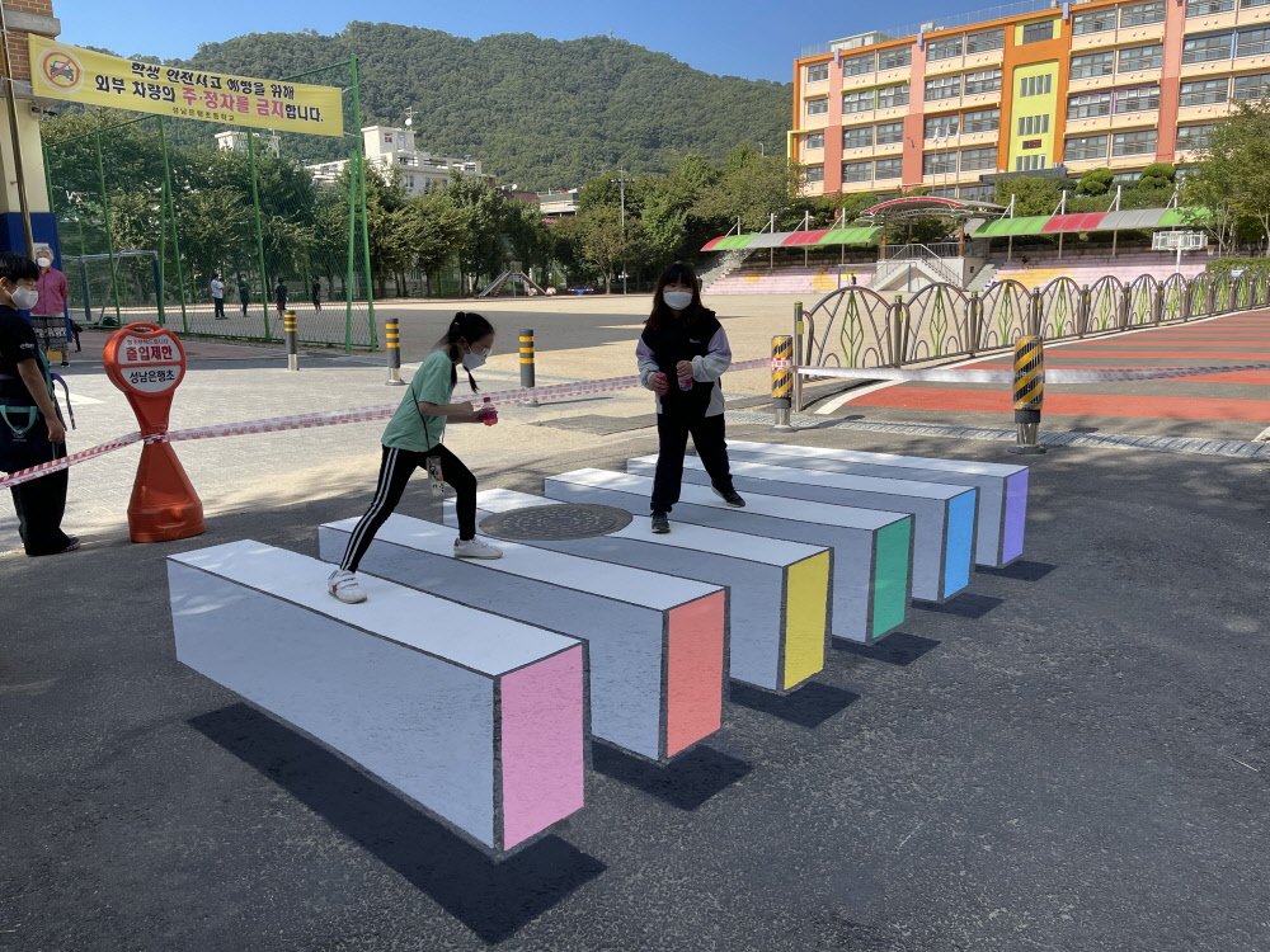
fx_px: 954
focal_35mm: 26
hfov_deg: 67.3
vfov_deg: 53.1
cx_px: 635
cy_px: 476
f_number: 1.6
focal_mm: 5.1
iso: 32
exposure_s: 1/2488
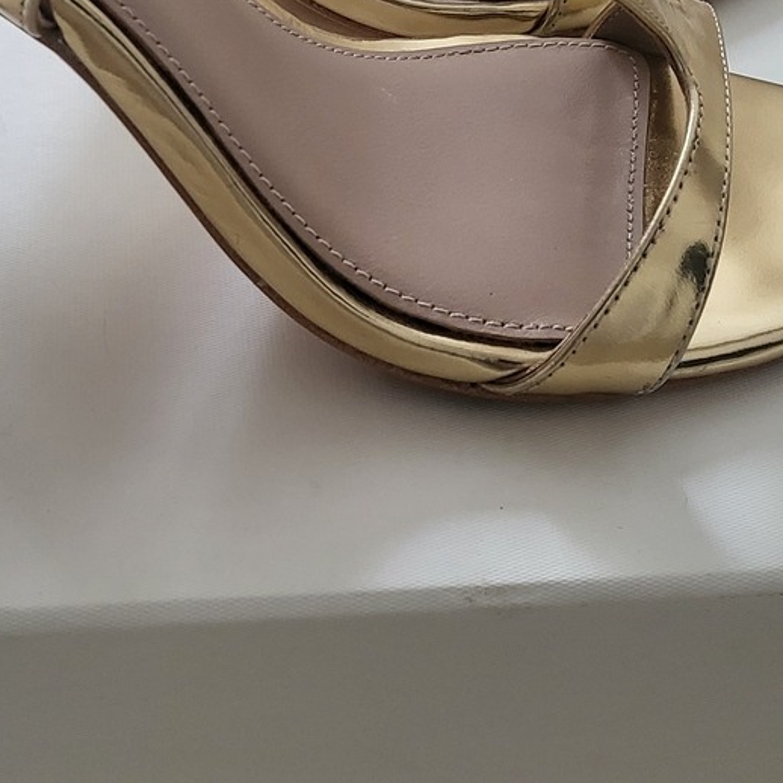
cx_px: 281
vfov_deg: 24.0
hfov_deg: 24.2
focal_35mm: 71
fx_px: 1817
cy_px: 160
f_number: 1.8
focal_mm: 4.25
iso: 320
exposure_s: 1/50
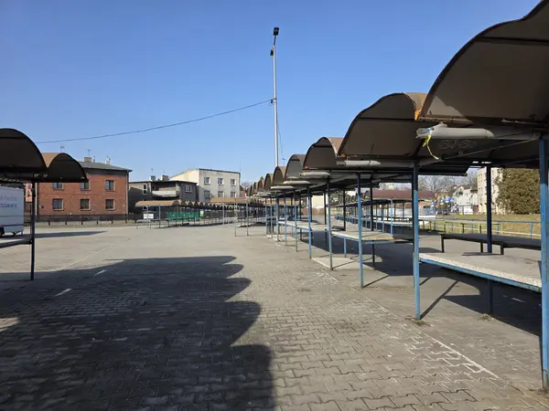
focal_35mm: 23
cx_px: 274
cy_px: 206
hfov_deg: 73.9
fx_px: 365
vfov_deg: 58.9
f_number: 1.7
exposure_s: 1/3727
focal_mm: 6.3
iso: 80
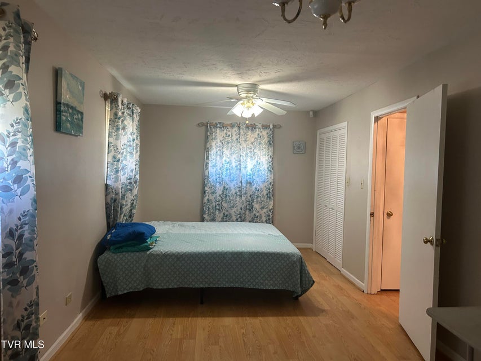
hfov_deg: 67.3
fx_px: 361
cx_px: 240
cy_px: 180
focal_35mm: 26
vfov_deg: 53.1
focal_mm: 5.7
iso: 250
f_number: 1.5
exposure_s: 1/60
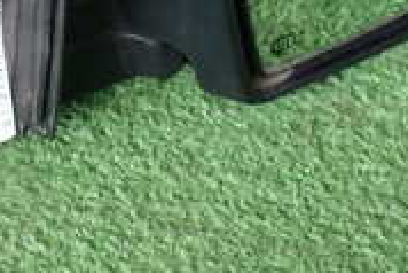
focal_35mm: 126
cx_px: 85
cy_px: -18
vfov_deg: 10.8
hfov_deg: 16.1
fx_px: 1429
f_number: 2.5
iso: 200
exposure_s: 1/60
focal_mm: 6.37
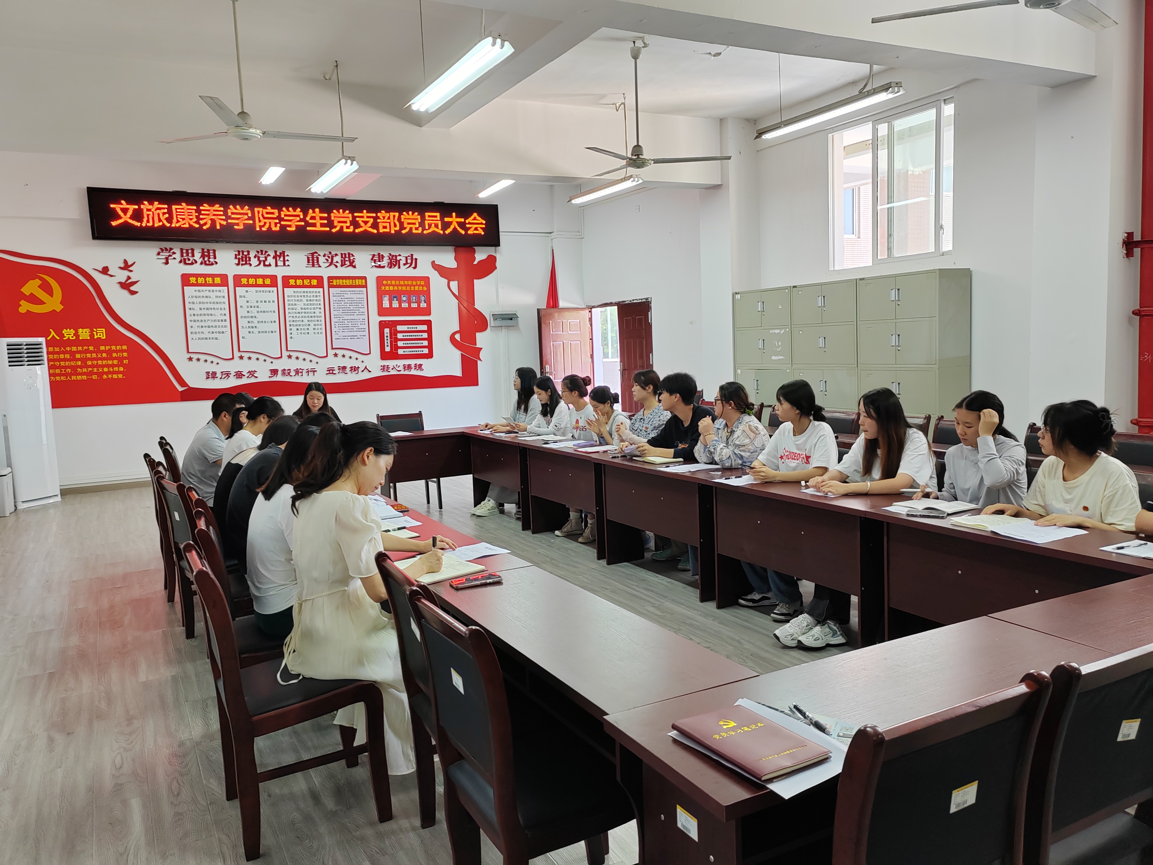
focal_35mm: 27
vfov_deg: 51.4
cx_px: 576
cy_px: 432
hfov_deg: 65.3
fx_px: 899
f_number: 1.9
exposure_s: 1/50
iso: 310
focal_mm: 5.52
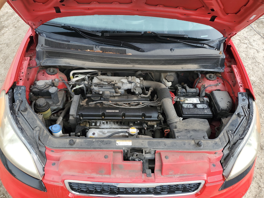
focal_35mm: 26
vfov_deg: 53.1
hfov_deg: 67.3
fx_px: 198
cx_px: 132
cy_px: 99
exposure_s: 1/145
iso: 50
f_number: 1.5
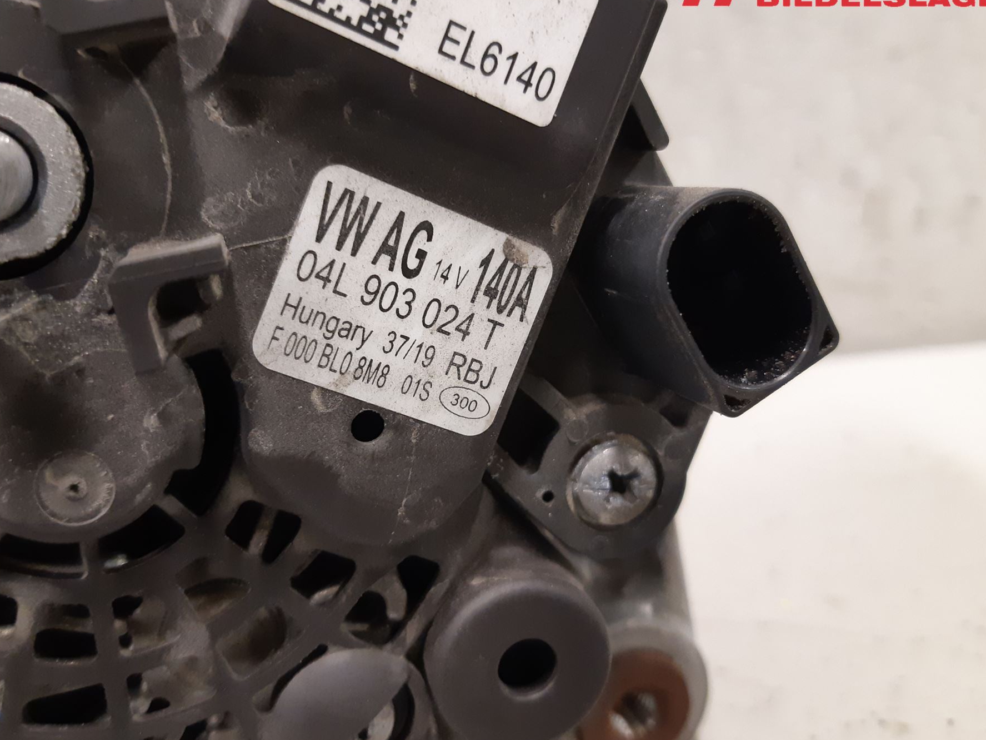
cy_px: 339
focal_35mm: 30
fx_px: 854
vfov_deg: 46.7
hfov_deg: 59.9
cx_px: 454
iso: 250
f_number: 1.7
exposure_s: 1/33
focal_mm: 3.93
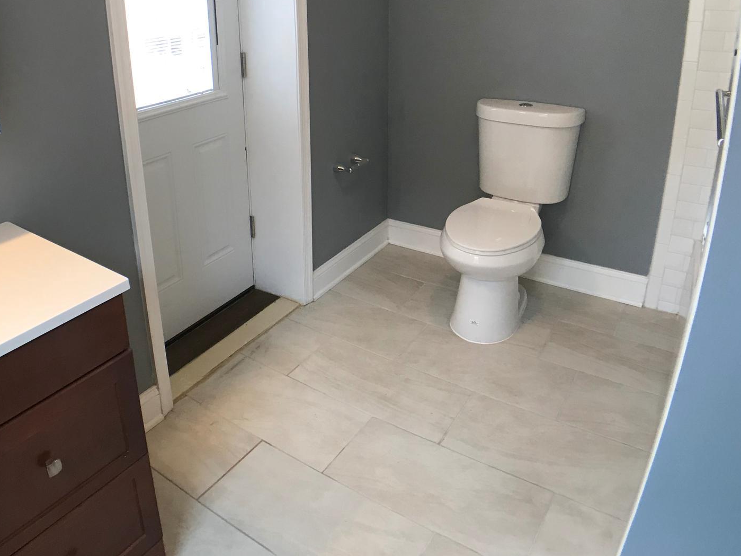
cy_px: 154
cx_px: 256
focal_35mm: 41
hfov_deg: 45.2
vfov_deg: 34.5
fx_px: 878
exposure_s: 1/30
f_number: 1.8
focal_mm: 3.99
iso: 25
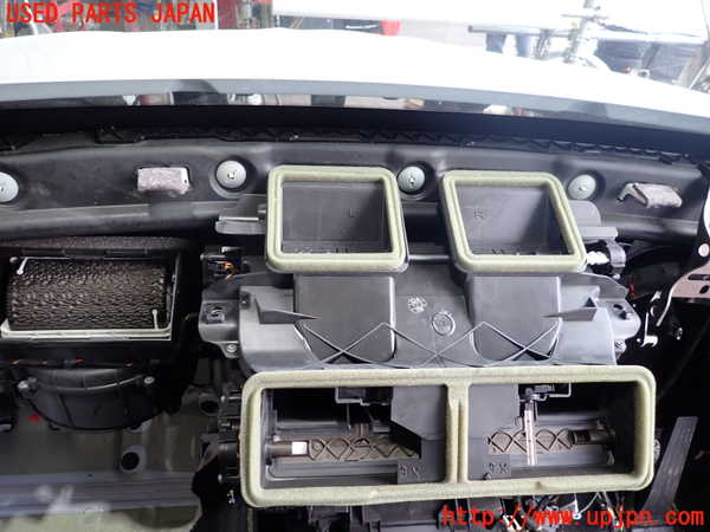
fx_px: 513
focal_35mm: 25
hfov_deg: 69.4
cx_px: 355
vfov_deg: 54.9
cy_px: 266
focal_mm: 4.5
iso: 200
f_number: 2
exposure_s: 1/40
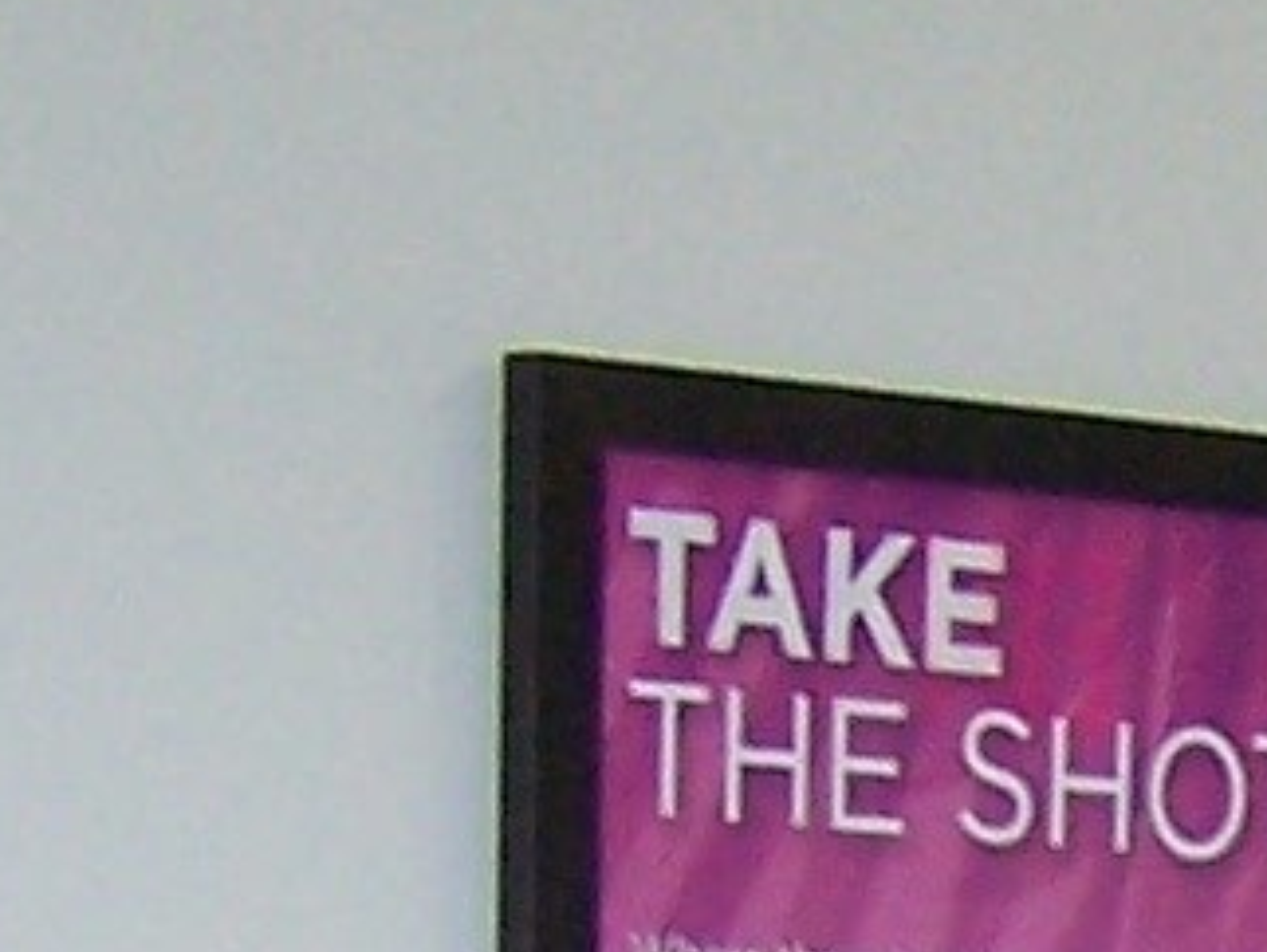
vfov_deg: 4.6
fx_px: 11135
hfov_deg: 6.1
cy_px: 3249
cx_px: 3514
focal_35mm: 304
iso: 140
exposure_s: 1/60
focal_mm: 6.3
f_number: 2.8
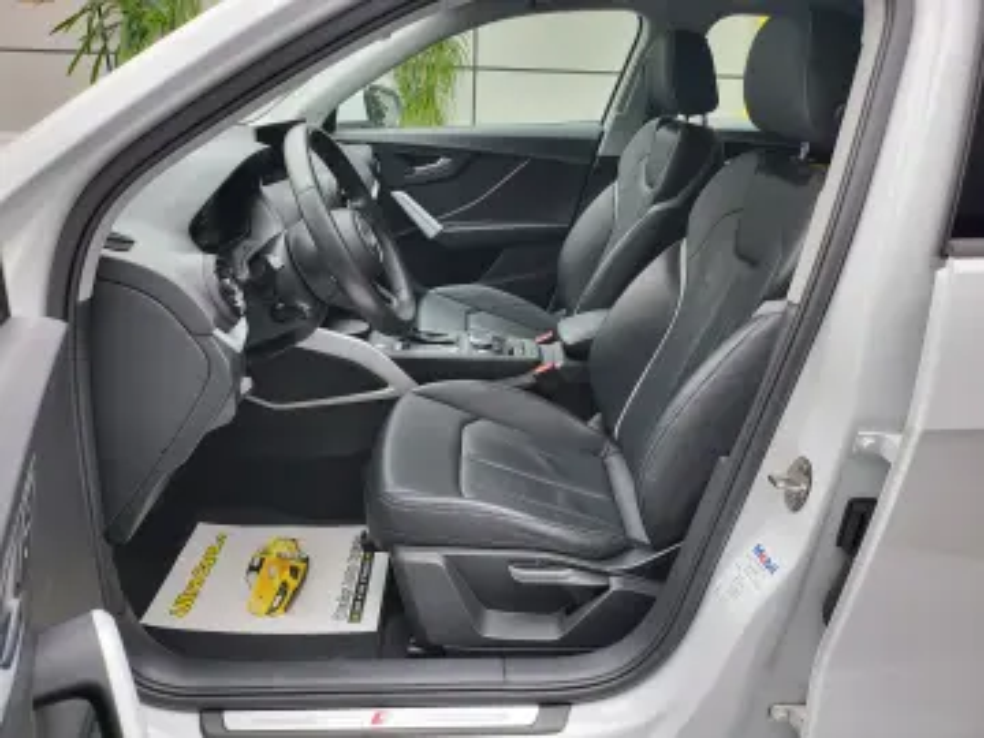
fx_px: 682
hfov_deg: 71.6
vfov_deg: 56.8
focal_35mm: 24
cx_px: 492
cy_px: 369
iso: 64
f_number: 1.8
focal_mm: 5
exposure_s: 1/100
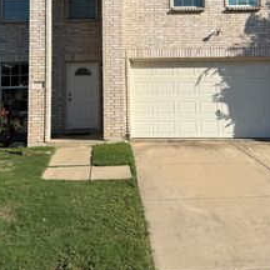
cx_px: 118
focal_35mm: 49
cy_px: 41
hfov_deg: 34.6
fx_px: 432
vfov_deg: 33.3
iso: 80
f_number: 1.78
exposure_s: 1/5714
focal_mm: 6.76
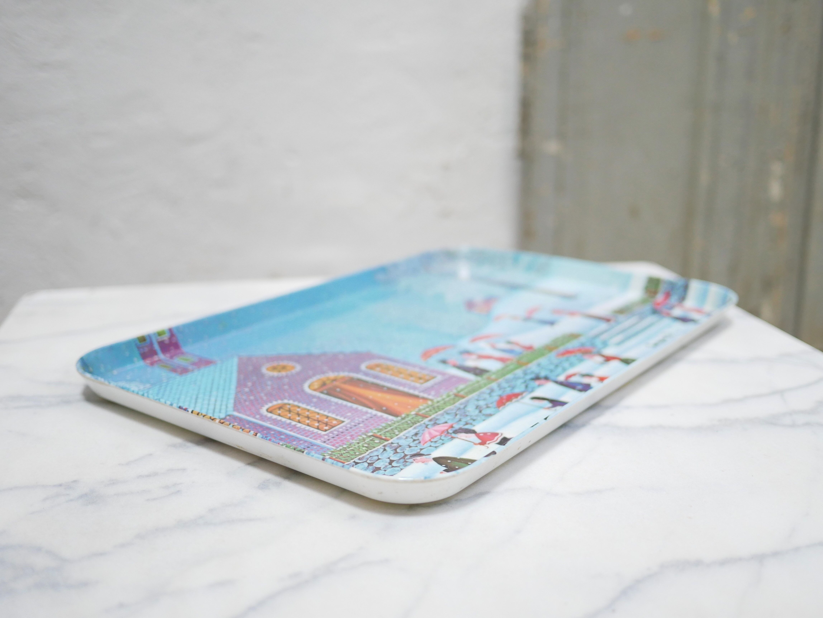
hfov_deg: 46.8
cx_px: 412
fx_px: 951
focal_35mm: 40
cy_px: 309
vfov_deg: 36.0
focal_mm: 20
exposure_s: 1/60
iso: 800
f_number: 1.7
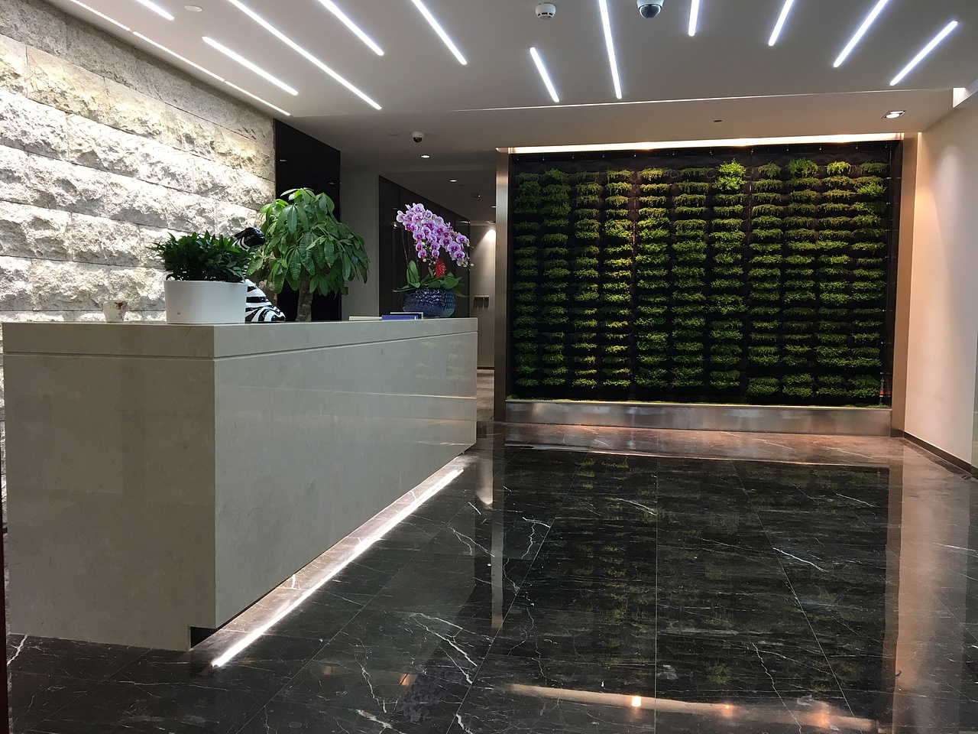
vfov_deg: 48.2
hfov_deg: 61.7
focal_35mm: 29
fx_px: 819
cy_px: 367
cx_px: 489
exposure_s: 1/33
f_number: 2.2
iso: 50
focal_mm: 4.15
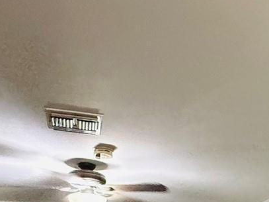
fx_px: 427
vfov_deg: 20.3
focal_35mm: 55
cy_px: 348
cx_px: 220
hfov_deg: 33.8
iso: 800
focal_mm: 2.22
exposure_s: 1/60
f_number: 2.2
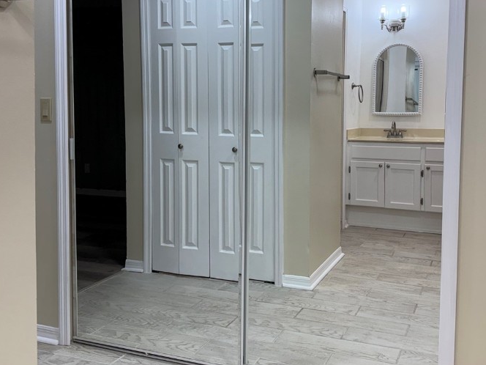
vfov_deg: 38.5
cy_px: 140
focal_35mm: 37
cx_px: 290
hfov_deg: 49.8
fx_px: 519
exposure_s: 1/226
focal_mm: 6.76
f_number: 1.78
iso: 125
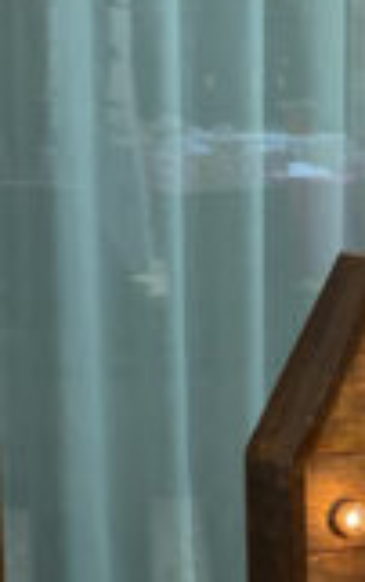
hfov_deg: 6.8
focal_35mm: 190
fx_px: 3016
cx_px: 656
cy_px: 618
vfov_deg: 10.9
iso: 80
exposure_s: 1/100
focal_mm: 6
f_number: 2
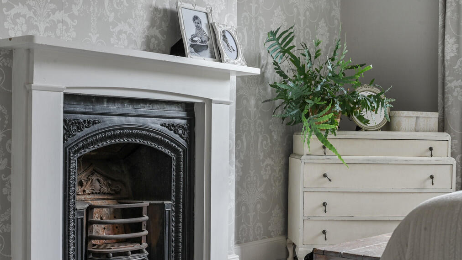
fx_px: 649
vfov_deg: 22.6
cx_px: 234
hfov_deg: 39.2
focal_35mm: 53
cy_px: 154
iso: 400
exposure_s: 1/6
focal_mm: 50
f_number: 10
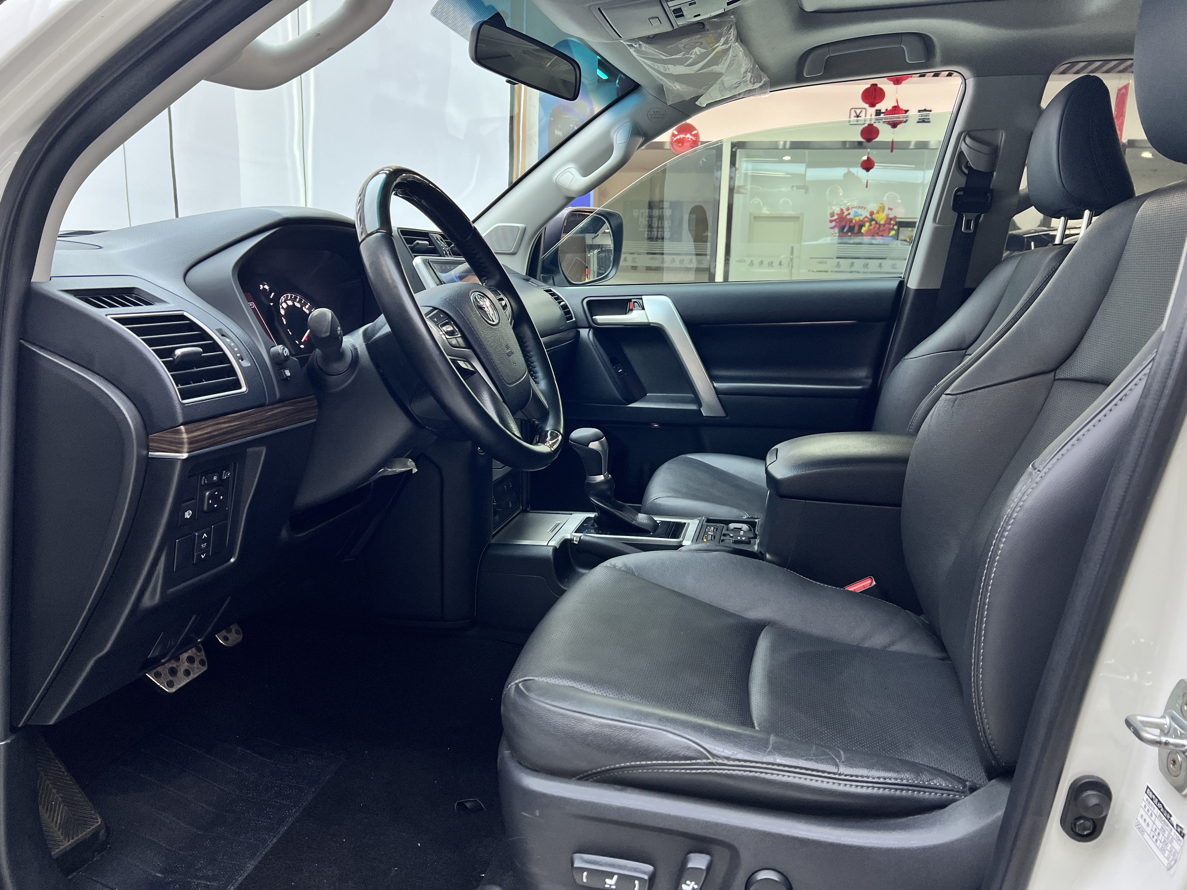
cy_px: 445
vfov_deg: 53.1
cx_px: 594
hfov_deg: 67.3
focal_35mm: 26
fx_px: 892
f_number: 1.5
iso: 100
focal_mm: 5.7
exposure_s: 1/100
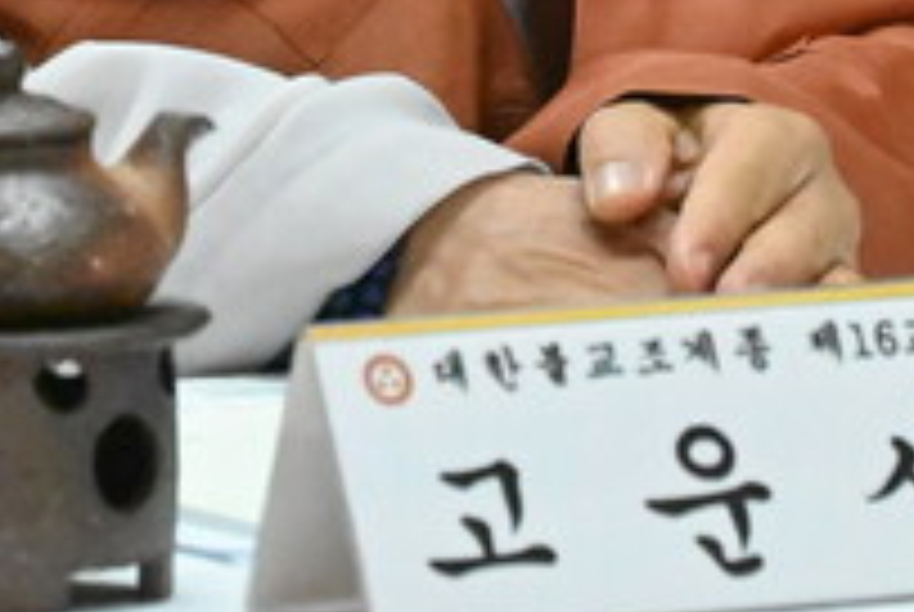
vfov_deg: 1.7
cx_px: 603
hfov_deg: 2.6
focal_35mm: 802
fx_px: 20391
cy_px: -738
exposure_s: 1/800
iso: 20000
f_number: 7.1
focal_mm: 170
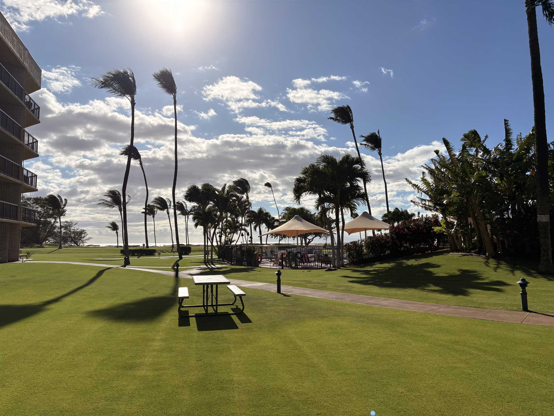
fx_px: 416
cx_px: 277
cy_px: 208
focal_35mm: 26
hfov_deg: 67.3
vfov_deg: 53.1
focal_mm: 5.96
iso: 40
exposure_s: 1/10101
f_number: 1.6
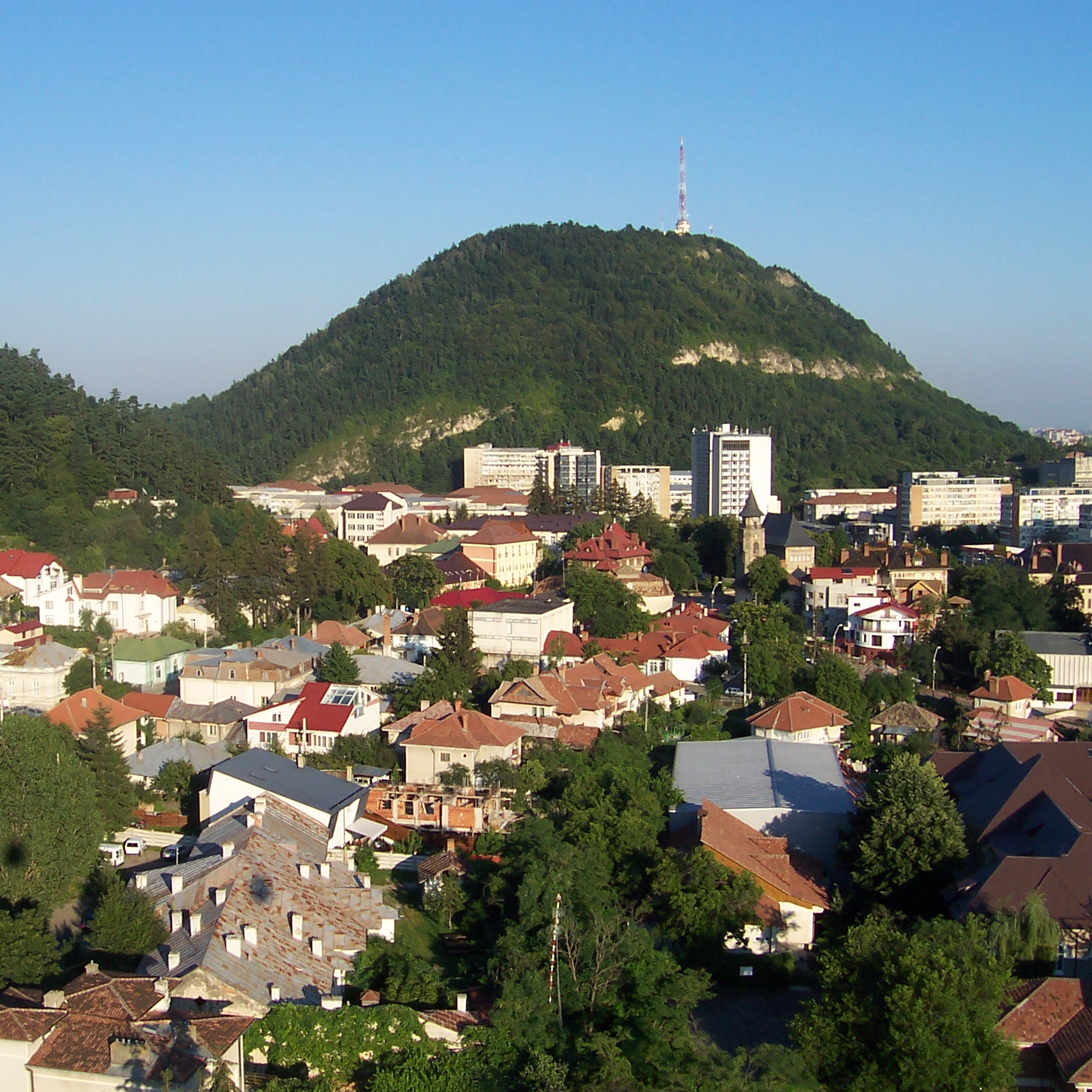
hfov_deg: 38.1
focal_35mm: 44
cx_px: 400
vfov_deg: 38.3
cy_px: 545
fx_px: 1570
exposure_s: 1/500
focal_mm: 5.6
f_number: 5.6
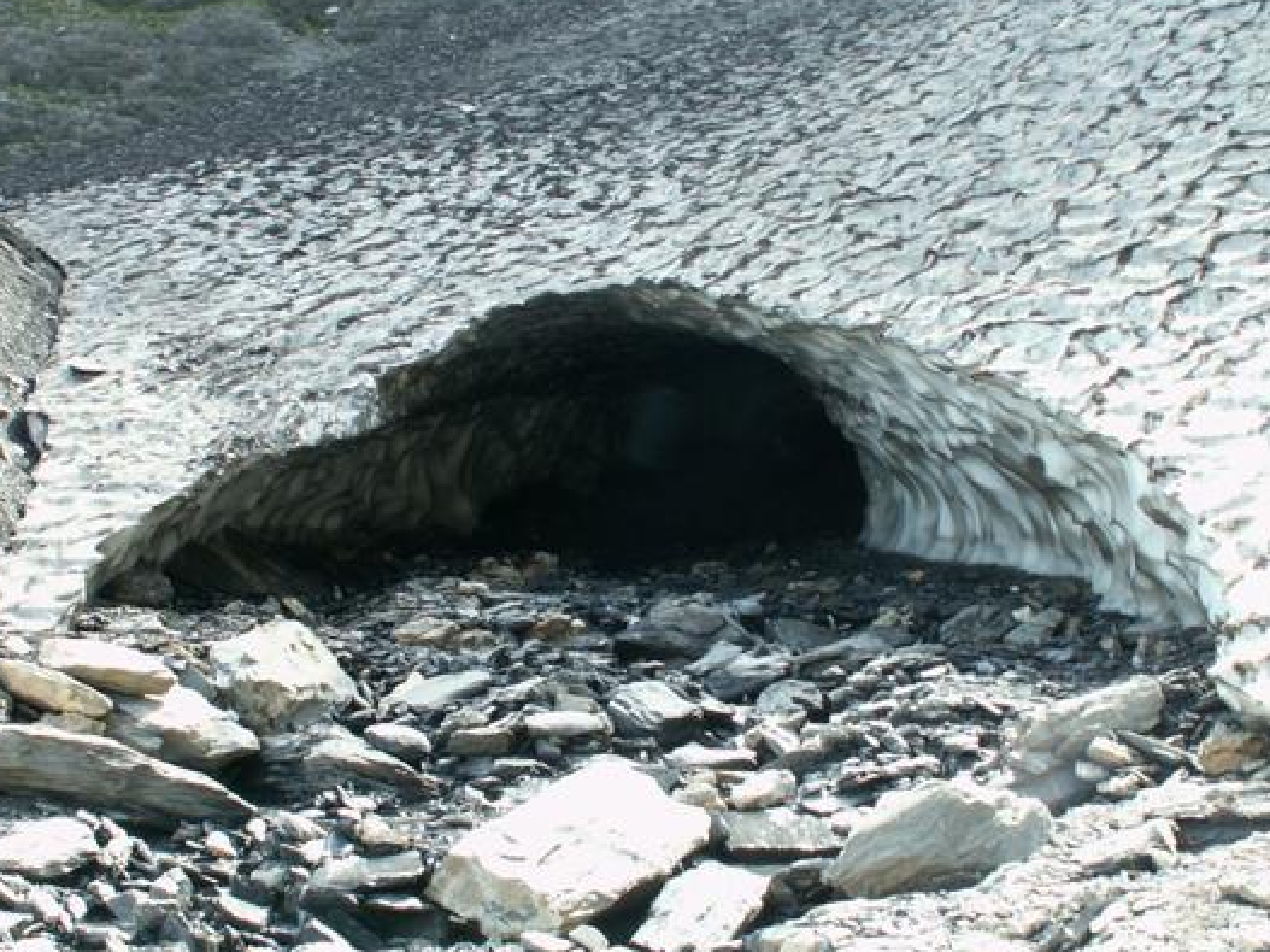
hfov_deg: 37.5
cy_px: 470
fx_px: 1871
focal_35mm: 51
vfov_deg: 28.5
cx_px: 627
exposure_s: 1/40
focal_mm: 6.97
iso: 50
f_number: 5
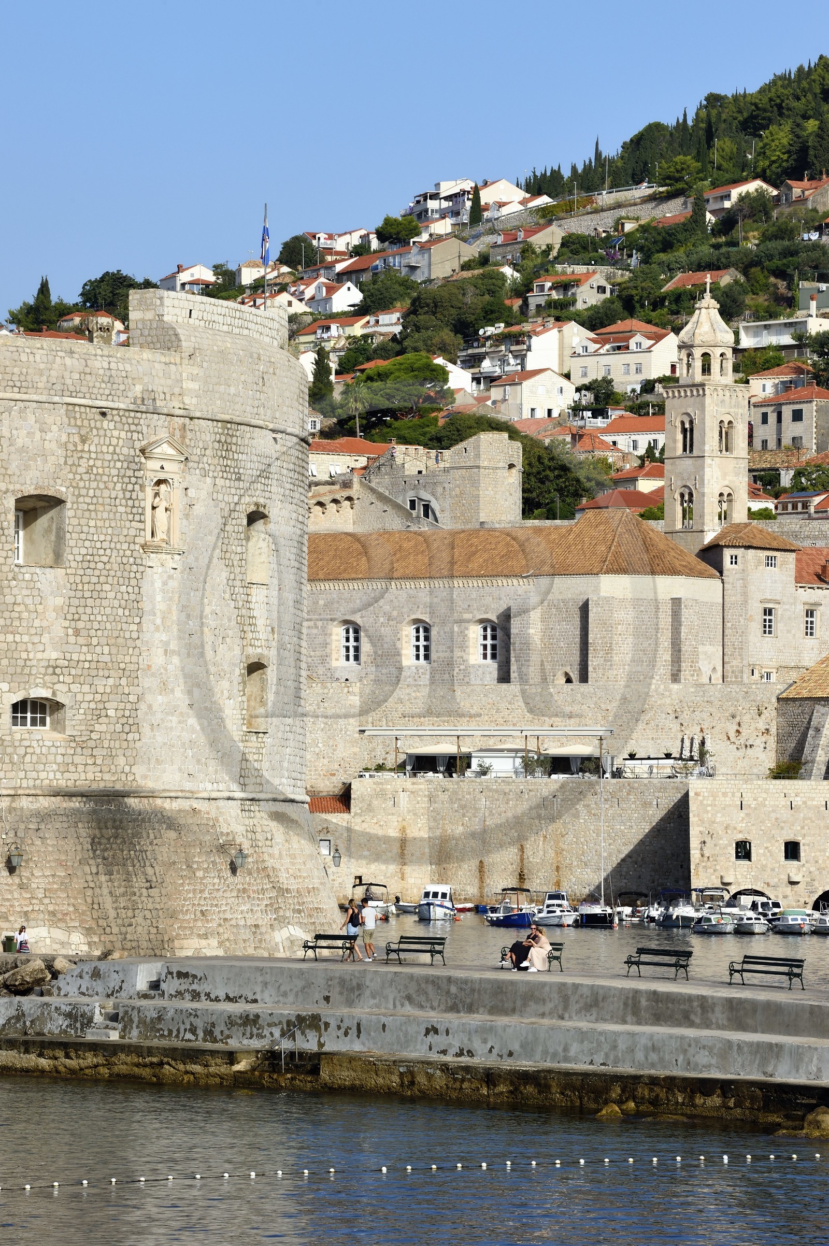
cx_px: 414
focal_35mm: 150
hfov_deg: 9.1
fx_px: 5188
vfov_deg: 13.7
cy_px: 623
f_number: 13
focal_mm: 150
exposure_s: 1/320
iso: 200
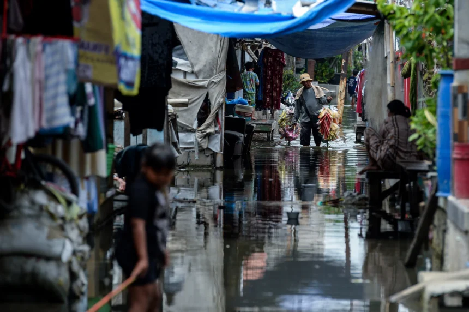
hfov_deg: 10.3
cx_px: 234
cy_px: 156
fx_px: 2603
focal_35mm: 200
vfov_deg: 6.9
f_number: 5
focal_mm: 200
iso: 200
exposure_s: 1/800
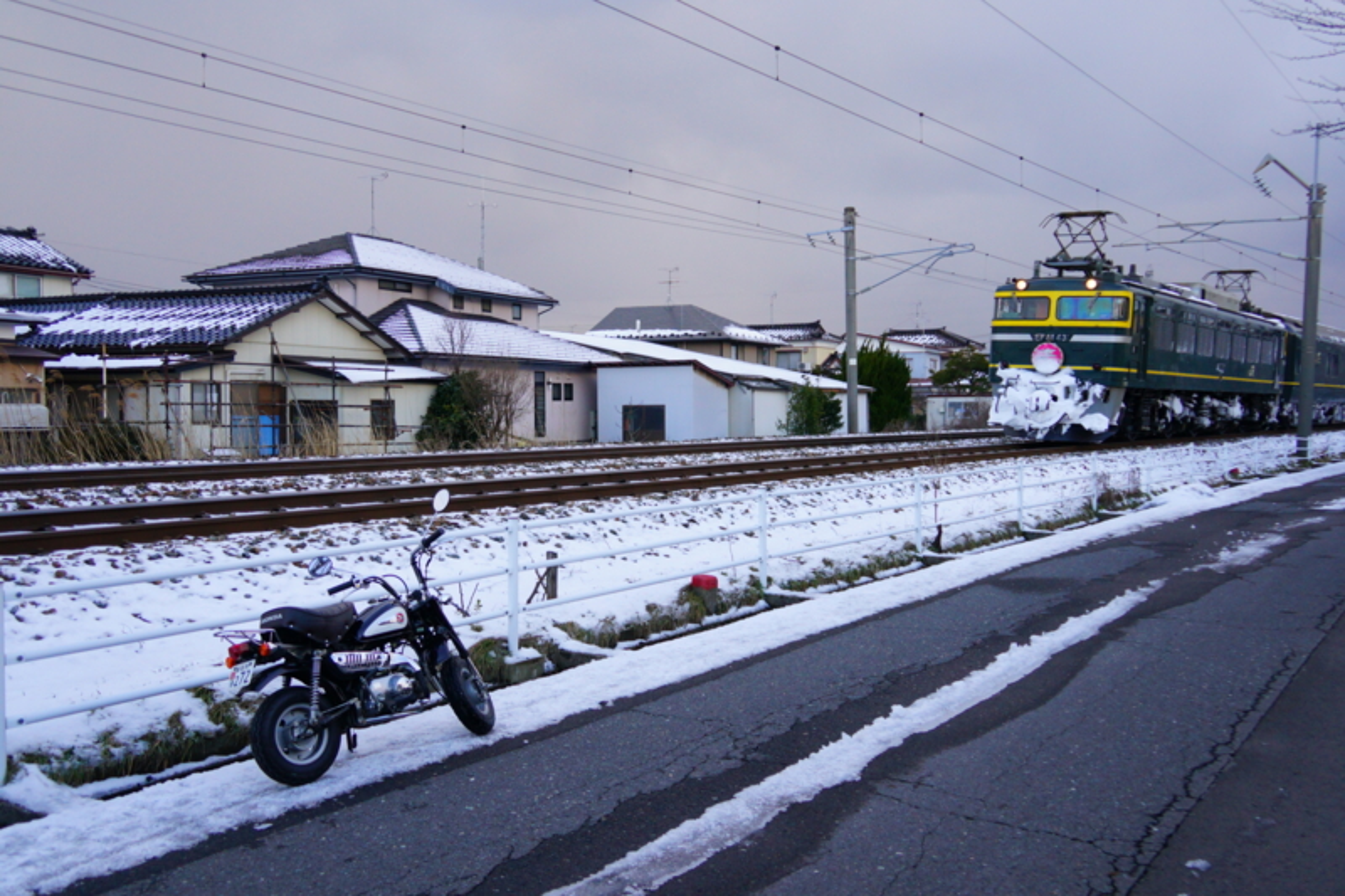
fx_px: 1158
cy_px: 448
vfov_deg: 42.3
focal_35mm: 31
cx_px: 672
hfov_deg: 60.3
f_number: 4
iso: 1000
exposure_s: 1/1000
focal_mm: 21
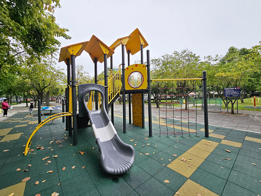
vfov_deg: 89.9
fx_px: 98
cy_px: 98
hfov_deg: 106.2
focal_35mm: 13
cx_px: 130
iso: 50
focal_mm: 2.2
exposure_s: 1/237
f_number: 2.2
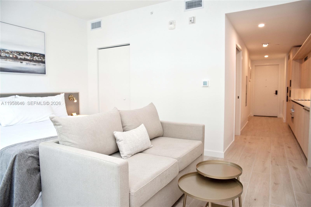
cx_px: 156
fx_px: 207
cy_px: 104
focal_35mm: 24
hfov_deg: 73.8
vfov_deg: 53.0
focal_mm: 24
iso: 800
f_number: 6.3
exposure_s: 1/100
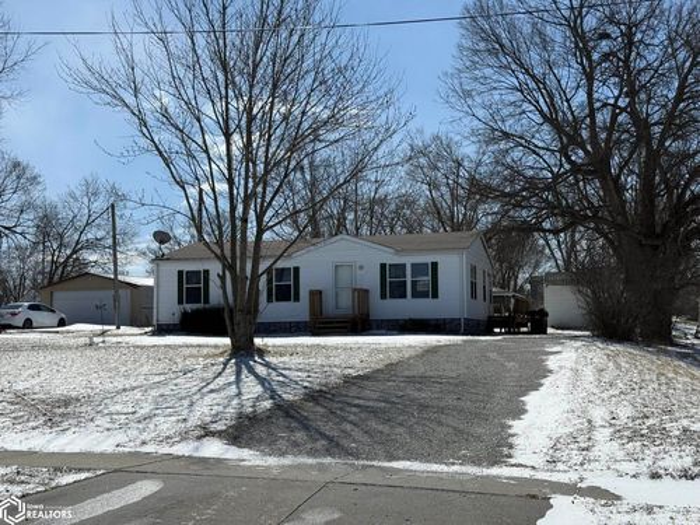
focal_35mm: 48
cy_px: 262
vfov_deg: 30.3
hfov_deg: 39.7
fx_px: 971
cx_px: 350
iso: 64
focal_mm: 6.76
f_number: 1.78
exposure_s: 1/11364
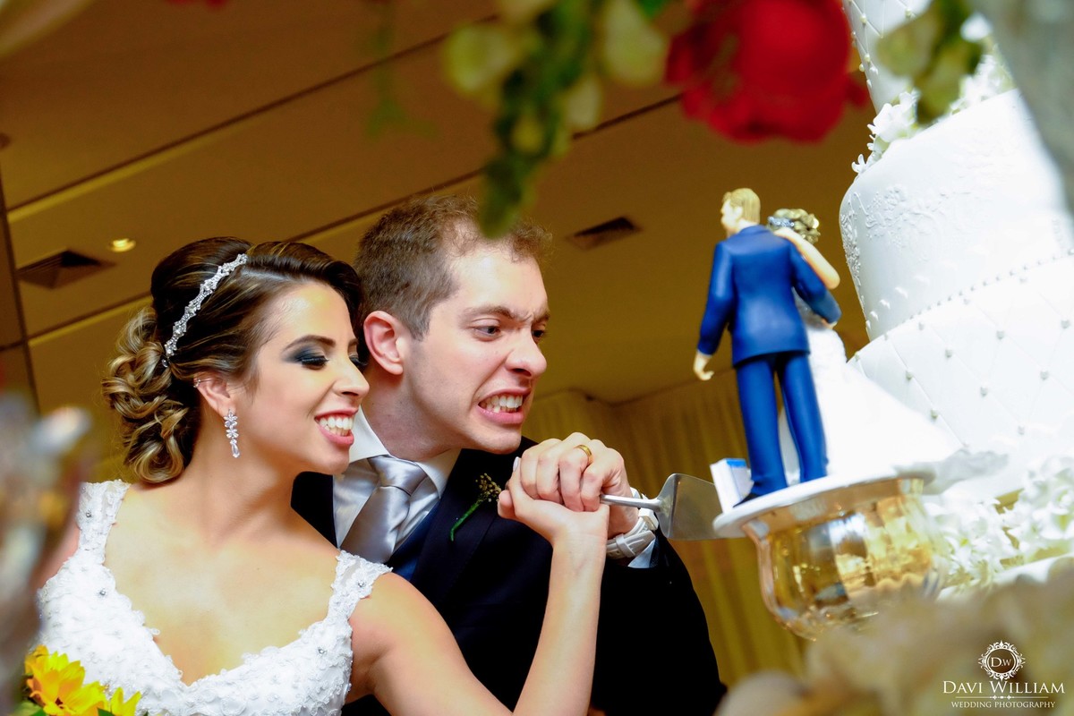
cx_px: 537
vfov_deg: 25.1
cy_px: 358
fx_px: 1611
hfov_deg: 36.9
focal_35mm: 54
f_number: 4.5
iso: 4000
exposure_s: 1/125
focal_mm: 35.8
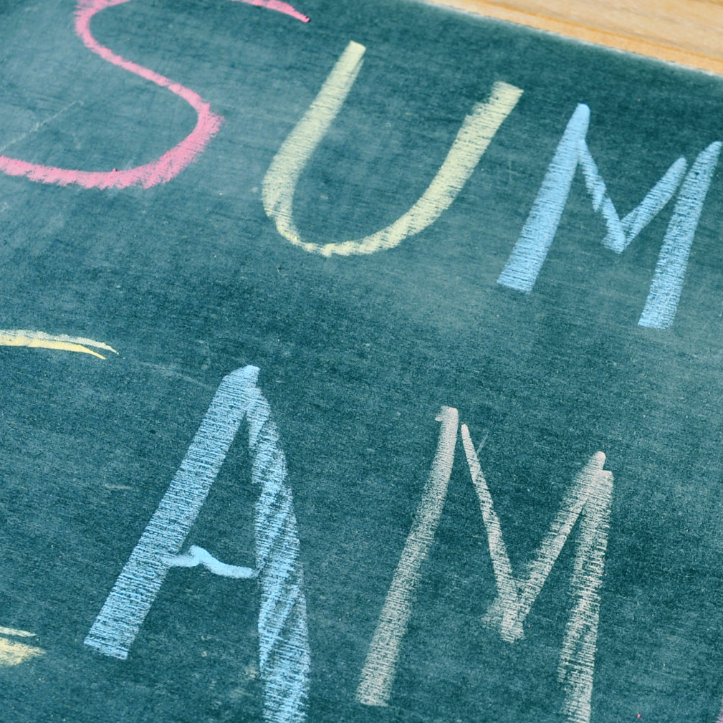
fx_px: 2672
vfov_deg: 15.4
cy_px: 512
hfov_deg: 15.3
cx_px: 535
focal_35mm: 113
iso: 200
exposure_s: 1/4
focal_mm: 35
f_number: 8
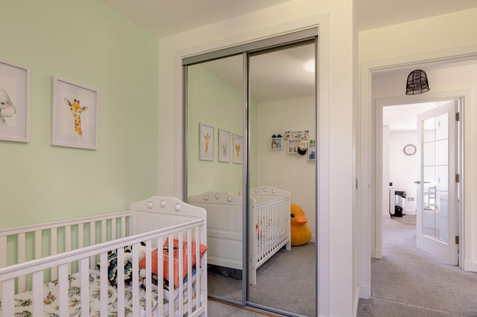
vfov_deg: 61.8
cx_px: 225
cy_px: 173
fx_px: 265
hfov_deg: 83.9
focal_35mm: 20
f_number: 8
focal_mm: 17
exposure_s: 1/5
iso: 100
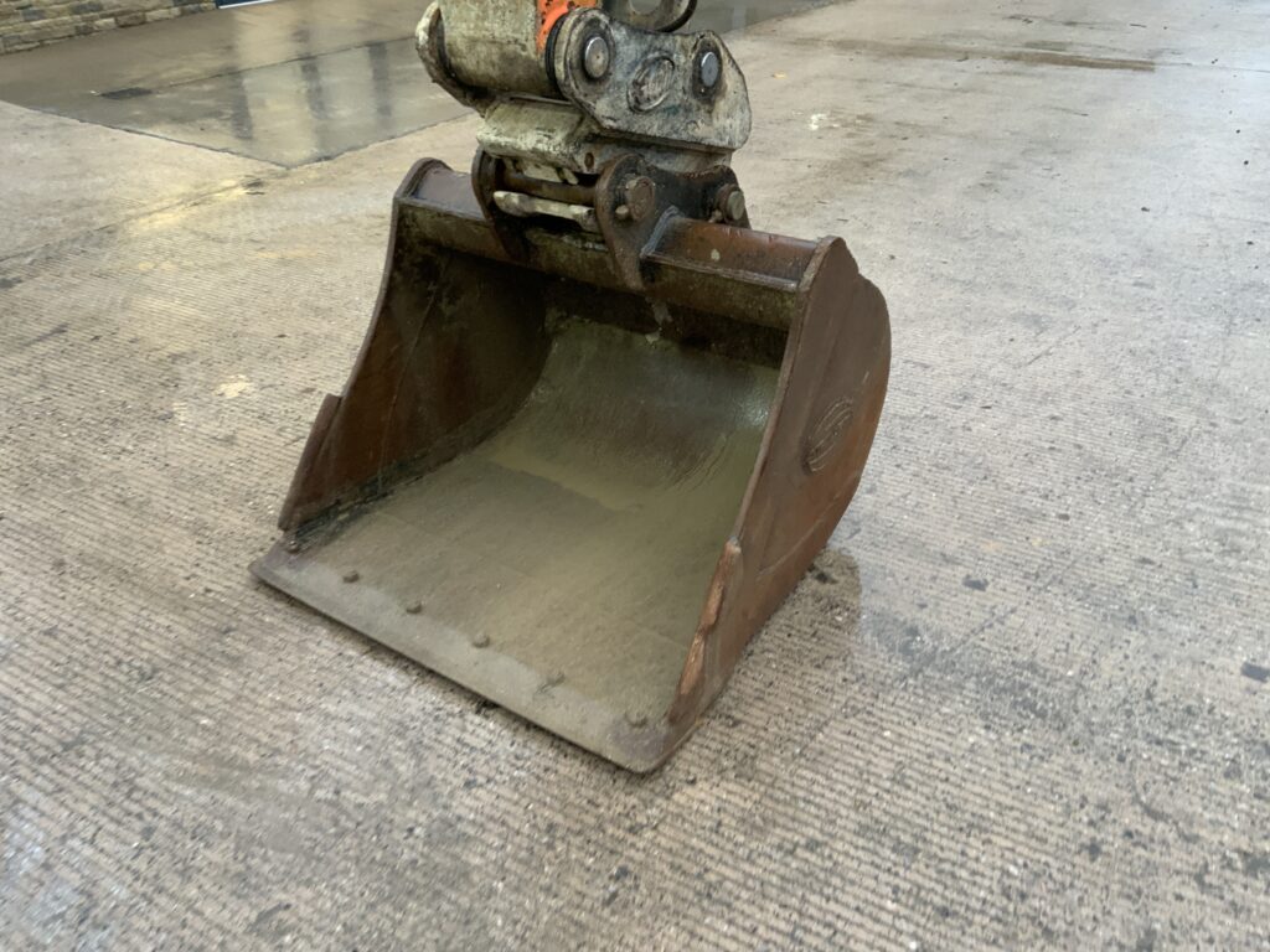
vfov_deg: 48.2
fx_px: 1064
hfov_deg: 61.7
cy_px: 476
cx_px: 635
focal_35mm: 29
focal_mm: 3
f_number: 1.8
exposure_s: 1/69
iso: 64
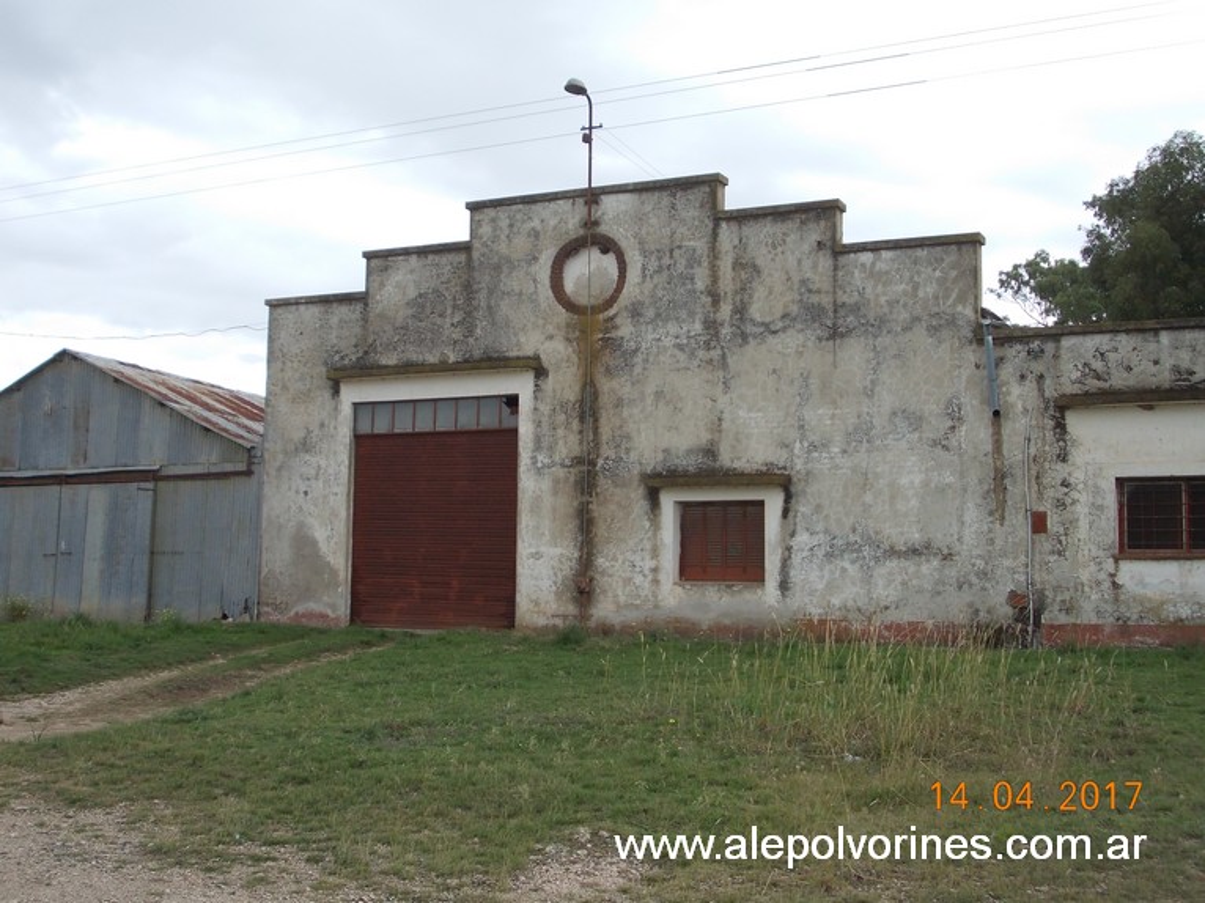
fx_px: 1496
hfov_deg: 43.9
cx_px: 602
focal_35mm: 43
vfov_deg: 33.6
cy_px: 452
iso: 80
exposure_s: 1/250
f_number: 3.3
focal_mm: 6.1
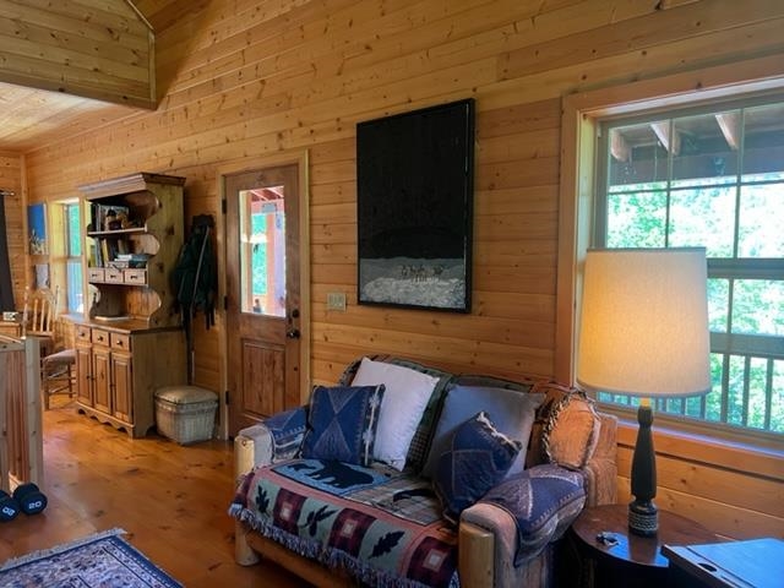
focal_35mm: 26
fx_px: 589
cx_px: 392
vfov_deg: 53.1
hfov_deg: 67.3
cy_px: 294
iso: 320
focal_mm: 5.7
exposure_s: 1/60
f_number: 1.5
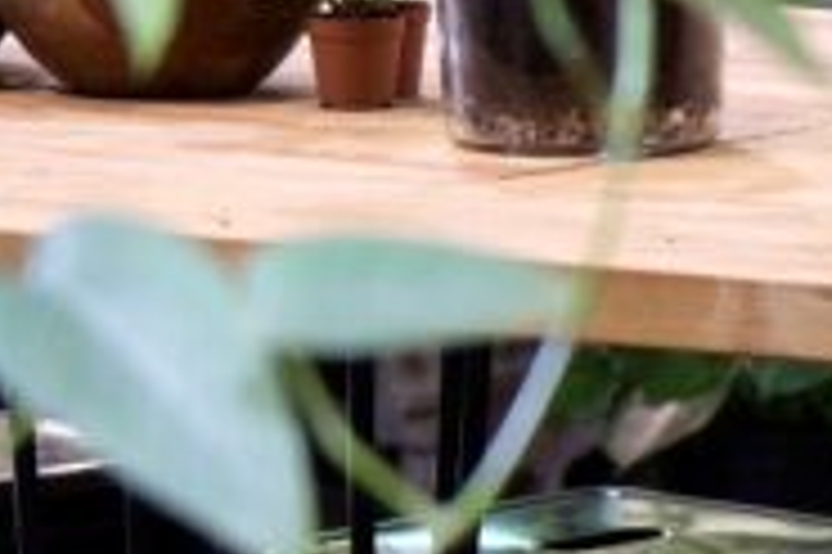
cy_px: 336
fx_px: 7943
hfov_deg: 5.8
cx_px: 2010
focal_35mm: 344
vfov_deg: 4.0
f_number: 4
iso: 800
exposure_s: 1/30
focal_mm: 41.1
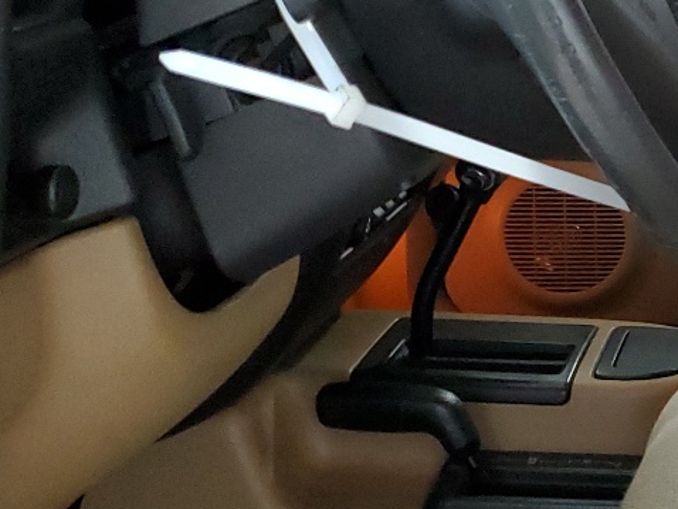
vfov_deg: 17.0
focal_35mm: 87
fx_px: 1705
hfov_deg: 19.8
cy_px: 275
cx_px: 993
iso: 380
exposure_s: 1/60.2
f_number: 1.5
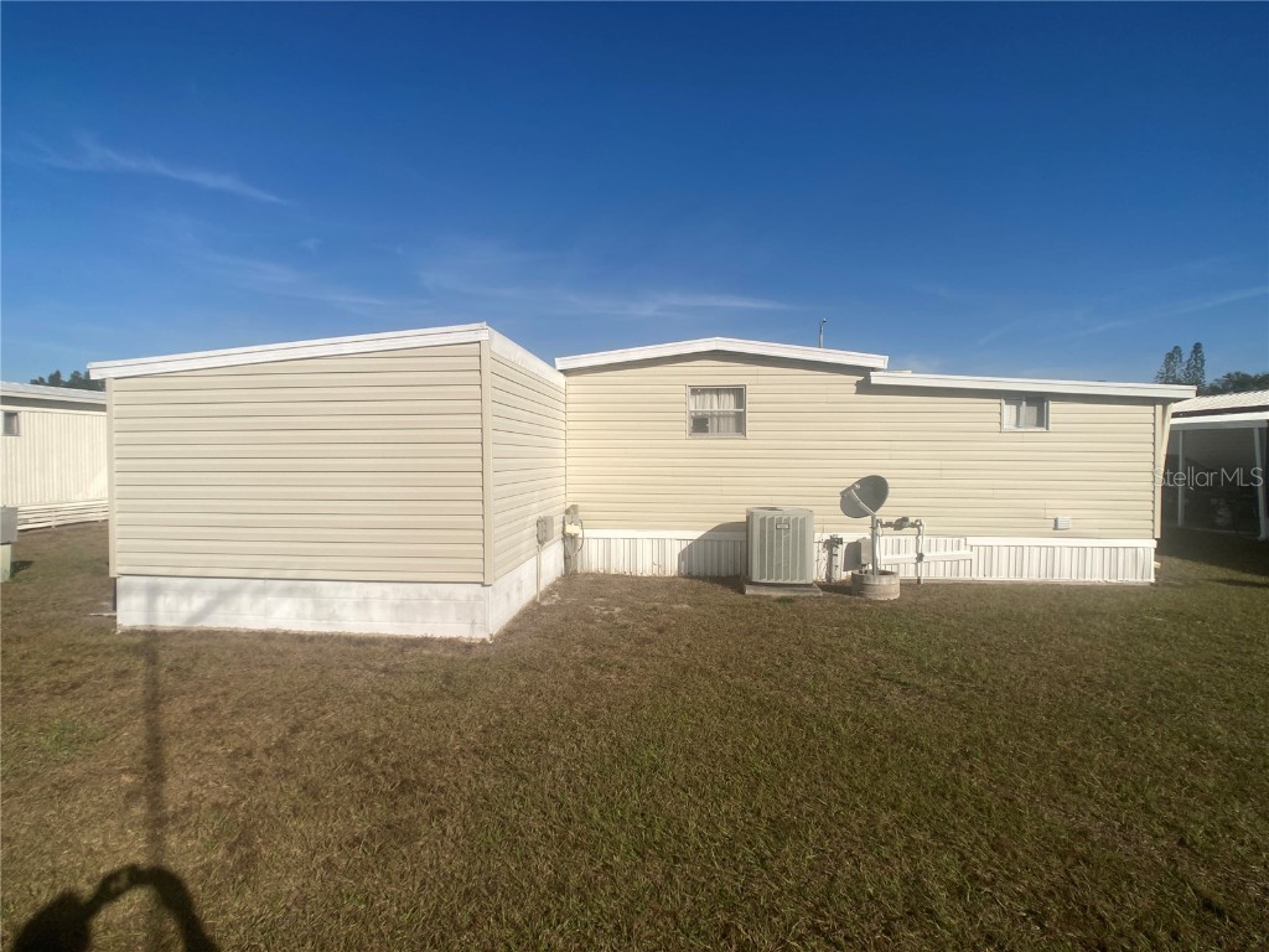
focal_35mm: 28
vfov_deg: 49.7
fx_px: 1026
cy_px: 476
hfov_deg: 63.4
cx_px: 634
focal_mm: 3.99
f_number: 1.8
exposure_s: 1/4425
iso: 25
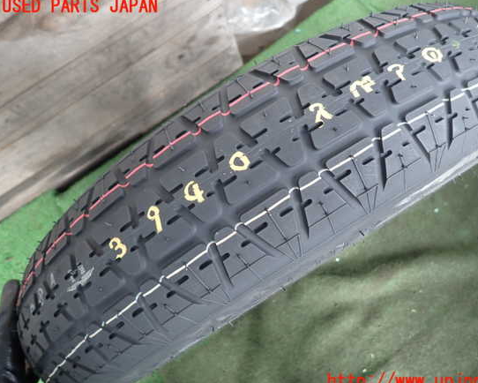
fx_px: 382
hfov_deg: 63.9
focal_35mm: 27
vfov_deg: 53.2
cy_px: 194
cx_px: 262
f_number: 2
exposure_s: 1/60
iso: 200
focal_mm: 4.5
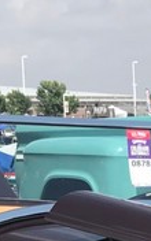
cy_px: 383
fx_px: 1139
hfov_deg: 7.5
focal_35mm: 173
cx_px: 213
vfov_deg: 11.5
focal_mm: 3.99
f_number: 1.8
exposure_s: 1/1996
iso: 20
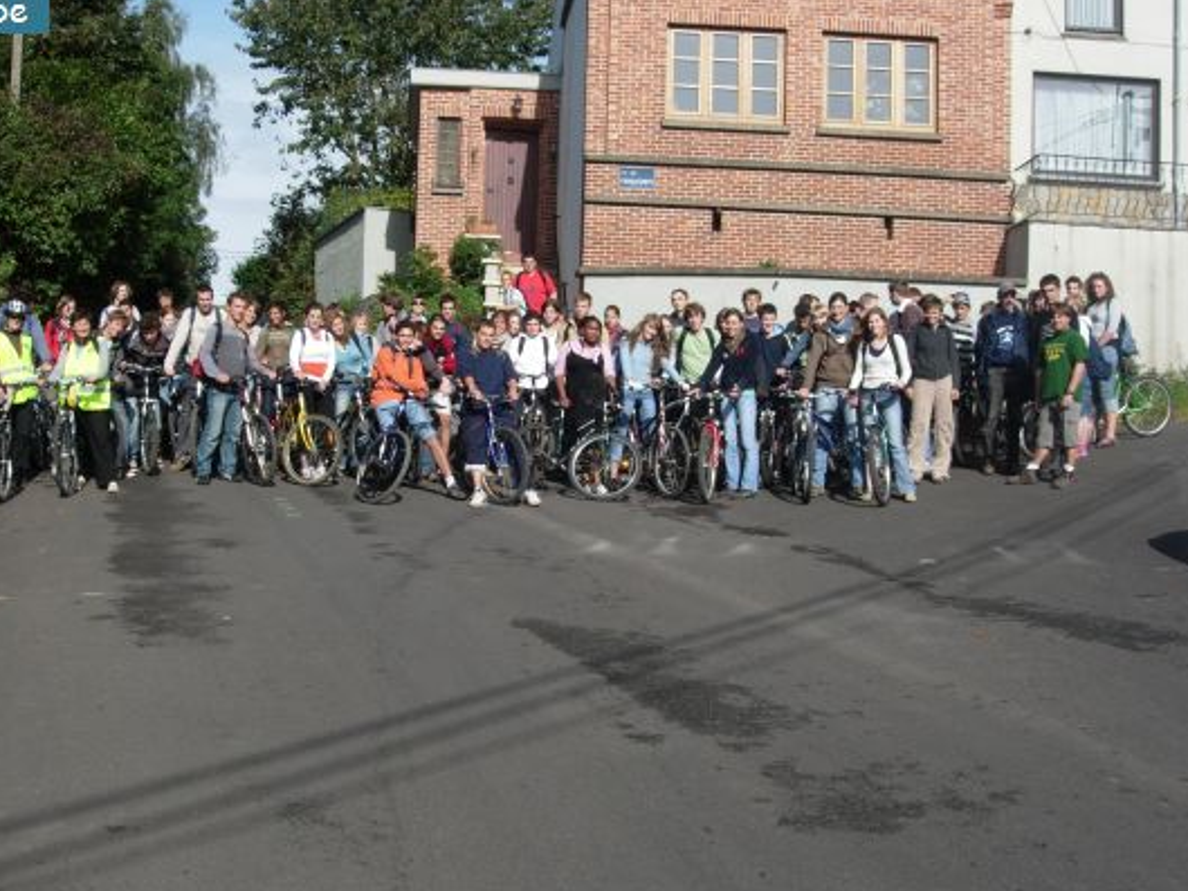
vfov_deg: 31.5
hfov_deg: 41.2
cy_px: 521
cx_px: 521
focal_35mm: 46
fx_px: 1579
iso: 64
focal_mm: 7.8
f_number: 4.8
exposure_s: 1/724
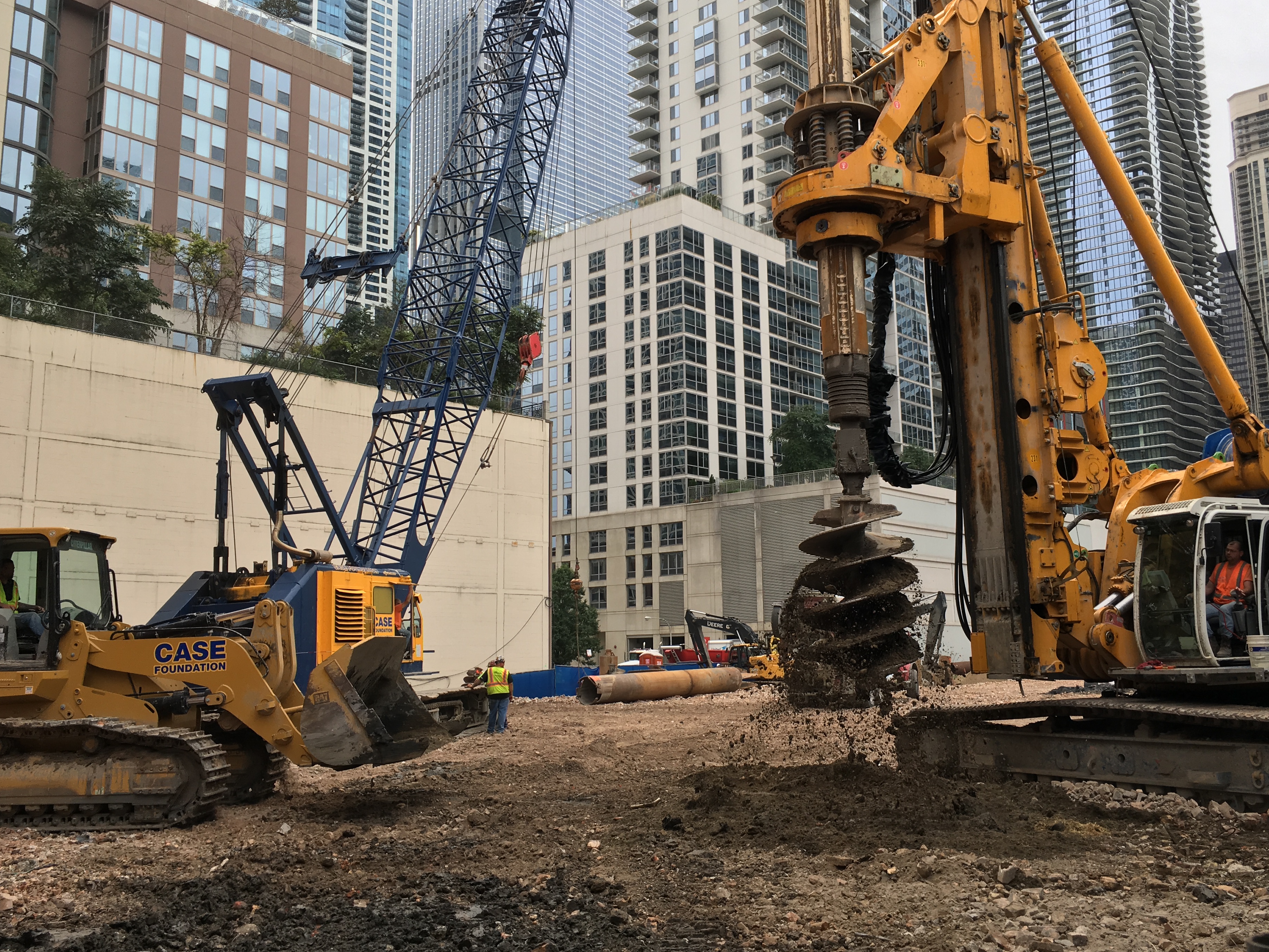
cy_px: 453
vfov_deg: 44.2
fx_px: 1173
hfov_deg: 56.8
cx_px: 674
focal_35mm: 32
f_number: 2.2
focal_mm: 4.15
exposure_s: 1/557
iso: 25
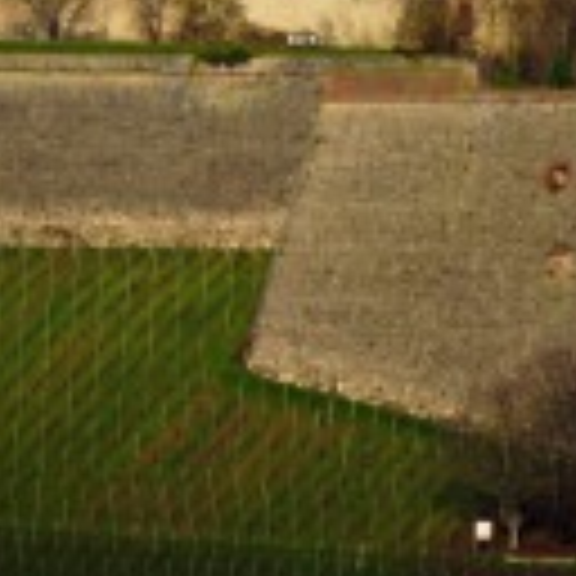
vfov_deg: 0.6
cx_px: 32
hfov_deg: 0.6
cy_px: -353
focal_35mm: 2993
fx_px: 56345
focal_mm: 565
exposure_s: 1/500
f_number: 6.3
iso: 125
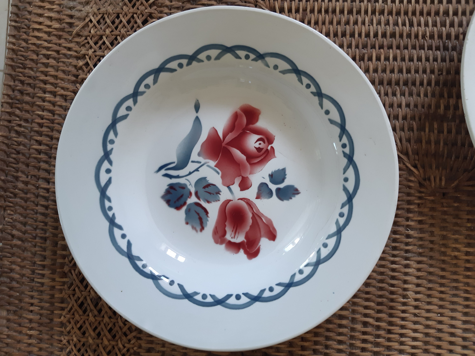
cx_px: 238
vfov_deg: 53.1
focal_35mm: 26
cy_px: 178
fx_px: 357
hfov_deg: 67.3
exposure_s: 1/60
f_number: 1.7
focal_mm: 3.92
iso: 80
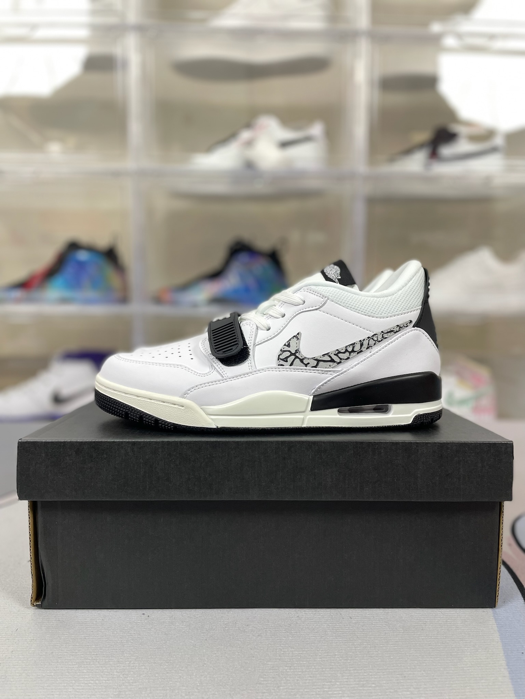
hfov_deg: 53.1
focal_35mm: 26
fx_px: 526
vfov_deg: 67.3
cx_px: 262
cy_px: 350
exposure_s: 1/100
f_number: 1.6
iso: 80
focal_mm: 4.2
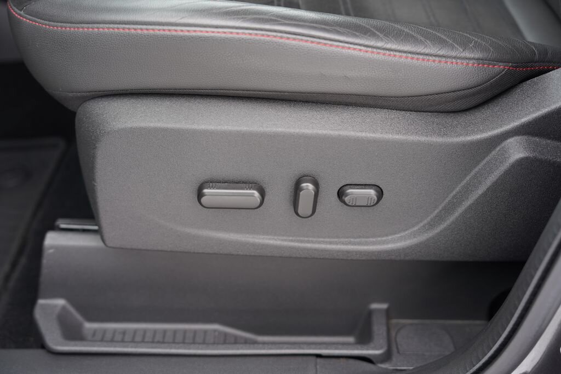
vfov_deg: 30.5
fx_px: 686
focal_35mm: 44
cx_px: 280
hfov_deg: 44.5
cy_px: 187
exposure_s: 1/50
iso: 125
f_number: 2.8
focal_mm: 44
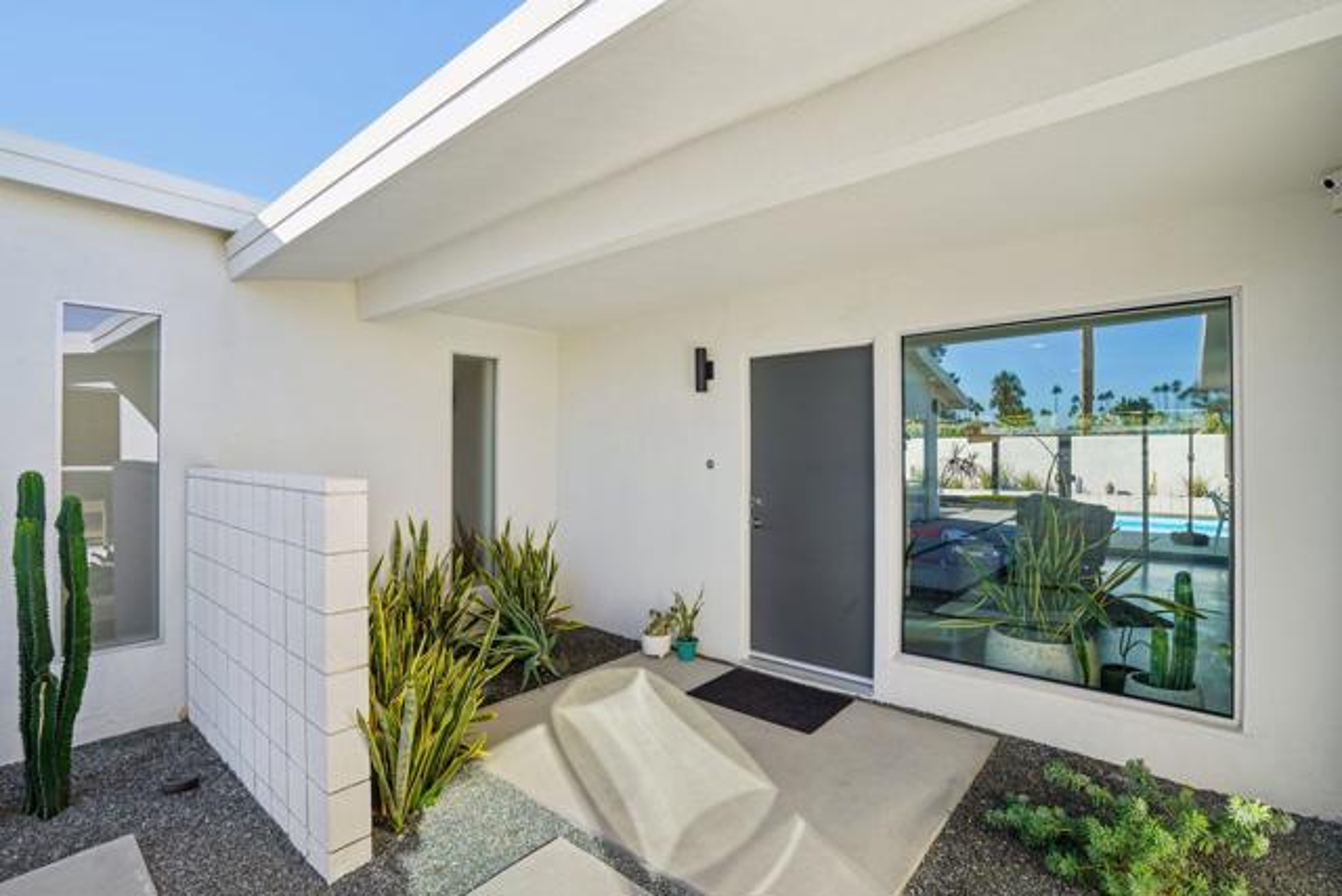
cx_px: 671
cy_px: 448
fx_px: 597
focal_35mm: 16
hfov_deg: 96.7
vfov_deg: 73.8
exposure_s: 1/100
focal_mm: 16
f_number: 8
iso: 100
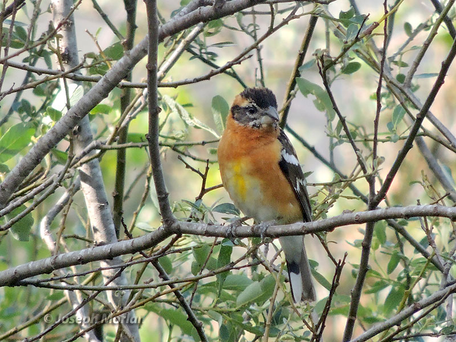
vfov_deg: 1.5
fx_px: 13173
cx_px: 228
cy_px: 171
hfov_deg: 2.0
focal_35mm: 1000
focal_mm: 180
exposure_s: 1/250
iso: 400
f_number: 5.9
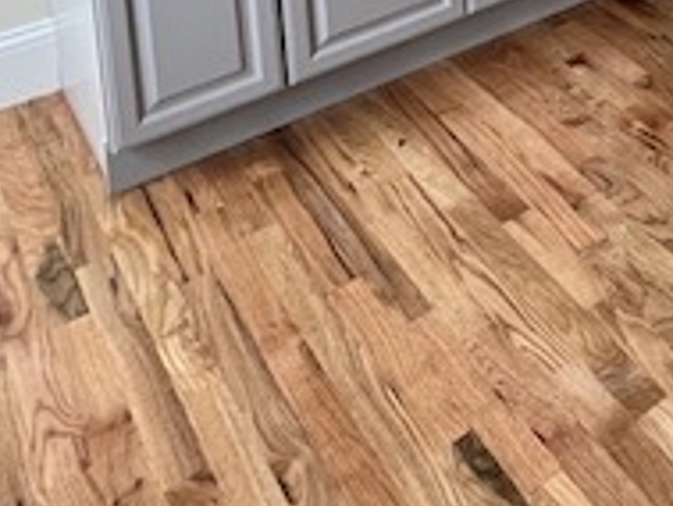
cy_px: -449
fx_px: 1070
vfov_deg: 19.0
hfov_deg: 26.6
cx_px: 976
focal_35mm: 55
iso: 125
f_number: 1.8
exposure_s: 1/120
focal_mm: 1.57
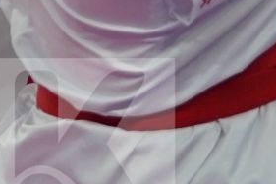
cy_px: -202
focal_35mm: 1546
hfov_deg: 1.3
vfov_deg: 0.9
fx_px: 11845
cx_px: 83
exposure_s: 1/1000
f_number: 2.8
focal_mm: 161
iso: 1250
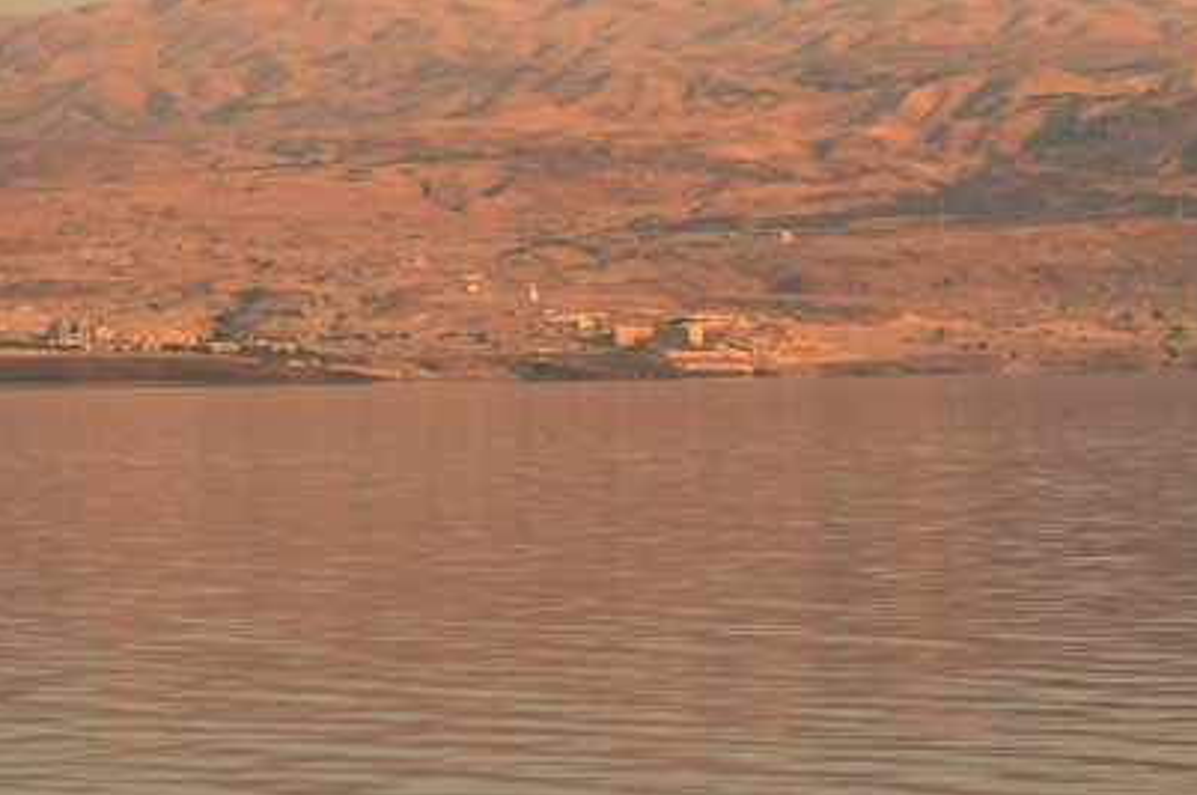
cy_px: 176
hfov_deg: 10.0
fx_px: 6816
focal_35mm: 205
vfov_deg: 6.7
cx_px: 716
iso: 200
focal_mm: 55
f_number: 4.5
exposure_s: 1/640
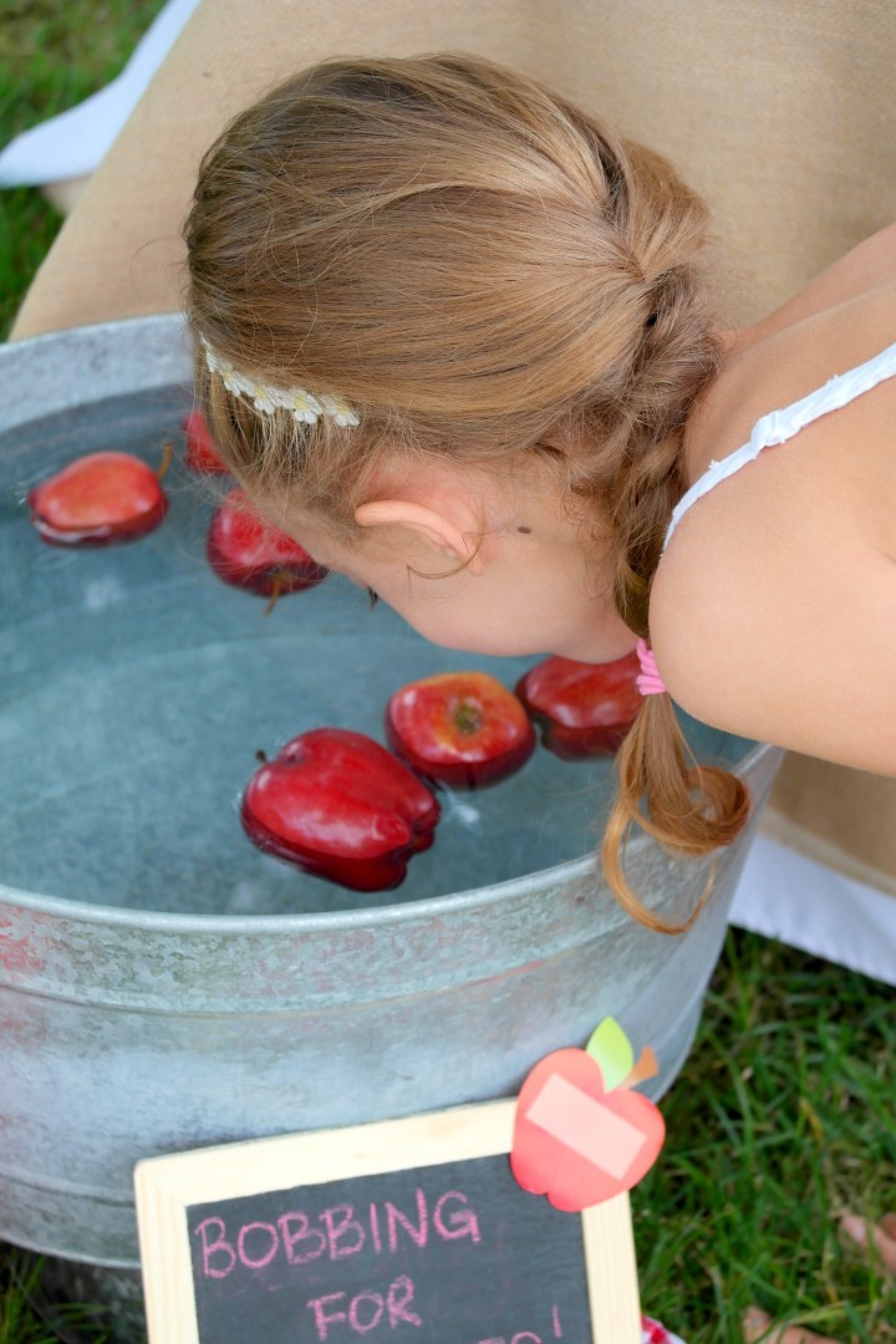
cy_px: 672
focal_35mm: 58
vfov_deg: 34.5
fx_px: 2165
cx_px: 448
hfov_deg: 23.4
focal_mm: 38
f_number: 5
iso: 200
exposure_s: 1/125
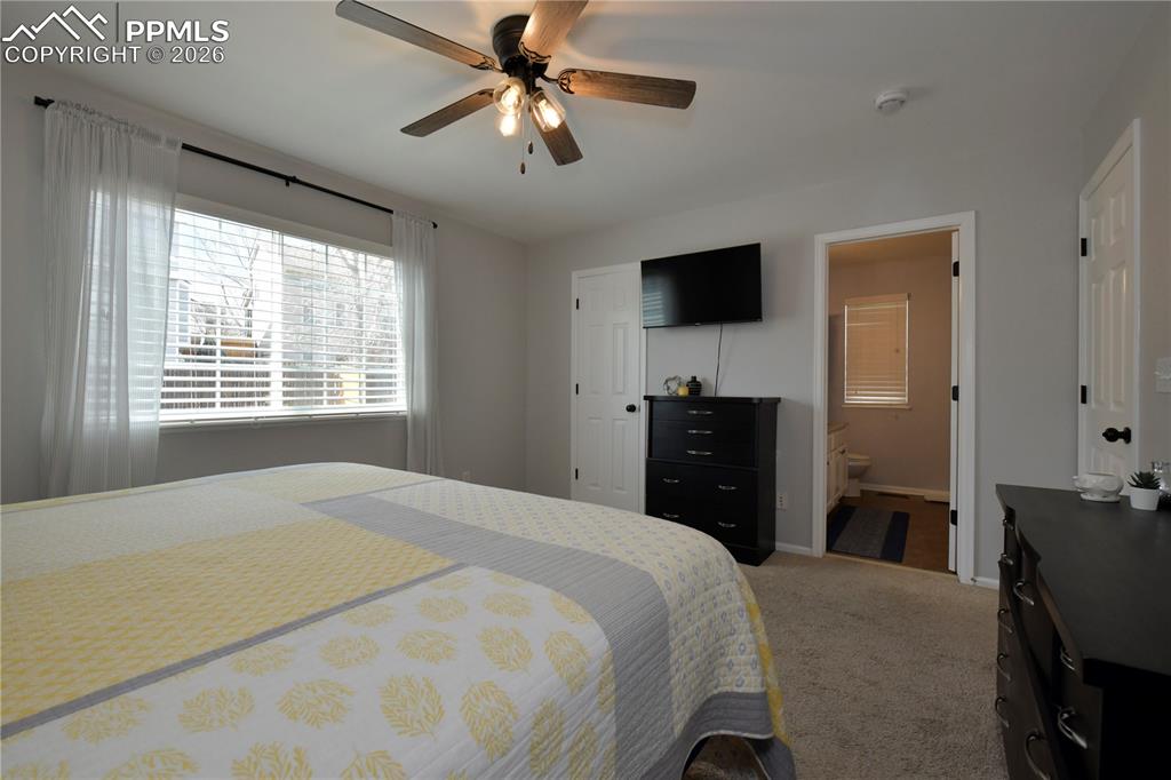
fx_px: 520
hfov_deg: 96.8
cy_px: 390
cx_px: 586
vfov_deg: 73.7
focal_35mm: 16
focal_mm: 16
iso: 1250
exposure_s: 1/160
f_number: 10
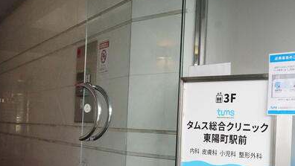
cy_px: 127
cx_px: 189
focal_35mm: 54
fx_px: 423
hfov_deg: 38.2
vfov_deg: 22.0
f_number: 5
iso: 12800
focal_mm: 34
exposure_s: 1/2000
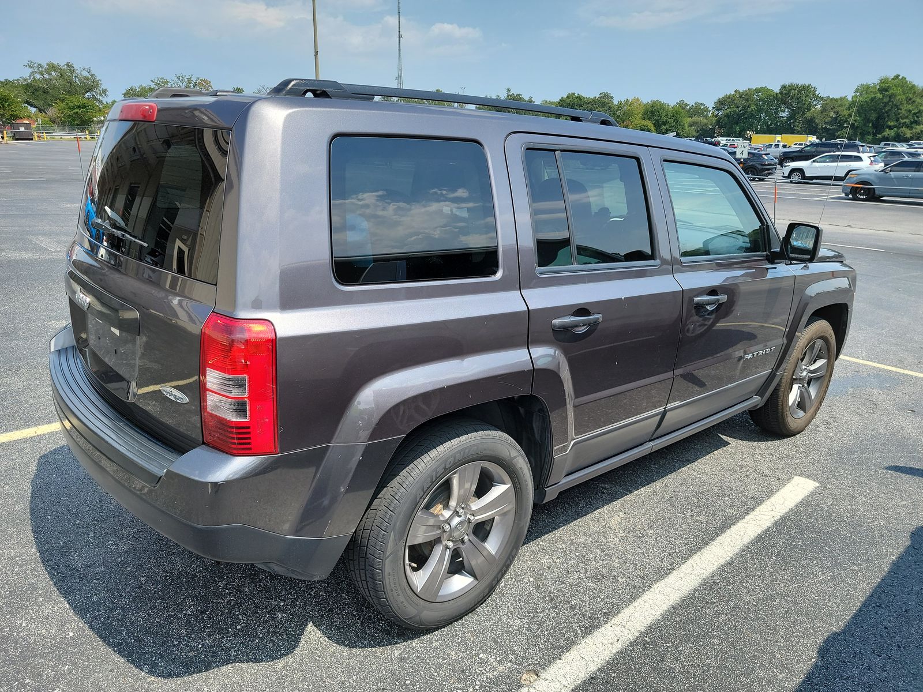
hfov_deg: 71.6
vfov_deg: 56.8
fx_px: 640
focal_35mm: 24
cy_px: 346
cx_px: 462
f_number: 1.8
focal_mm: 6.7
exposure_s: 1/572
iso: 50
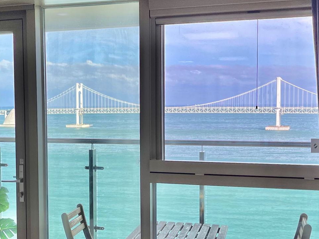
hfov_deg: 34.5
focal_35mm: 55
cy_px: 137
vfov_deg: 26.5
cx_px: 101
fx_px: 507
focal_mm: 5.1
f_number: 1.6
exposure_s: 1/701
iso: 50
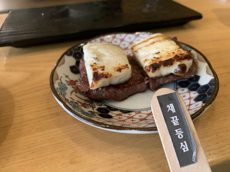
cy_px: 86
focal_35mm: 26
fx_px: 173
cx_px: 115
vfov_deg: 53.1
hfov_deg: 67.3
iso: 320
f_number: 1.8
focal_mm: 4.25
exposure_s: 1/60
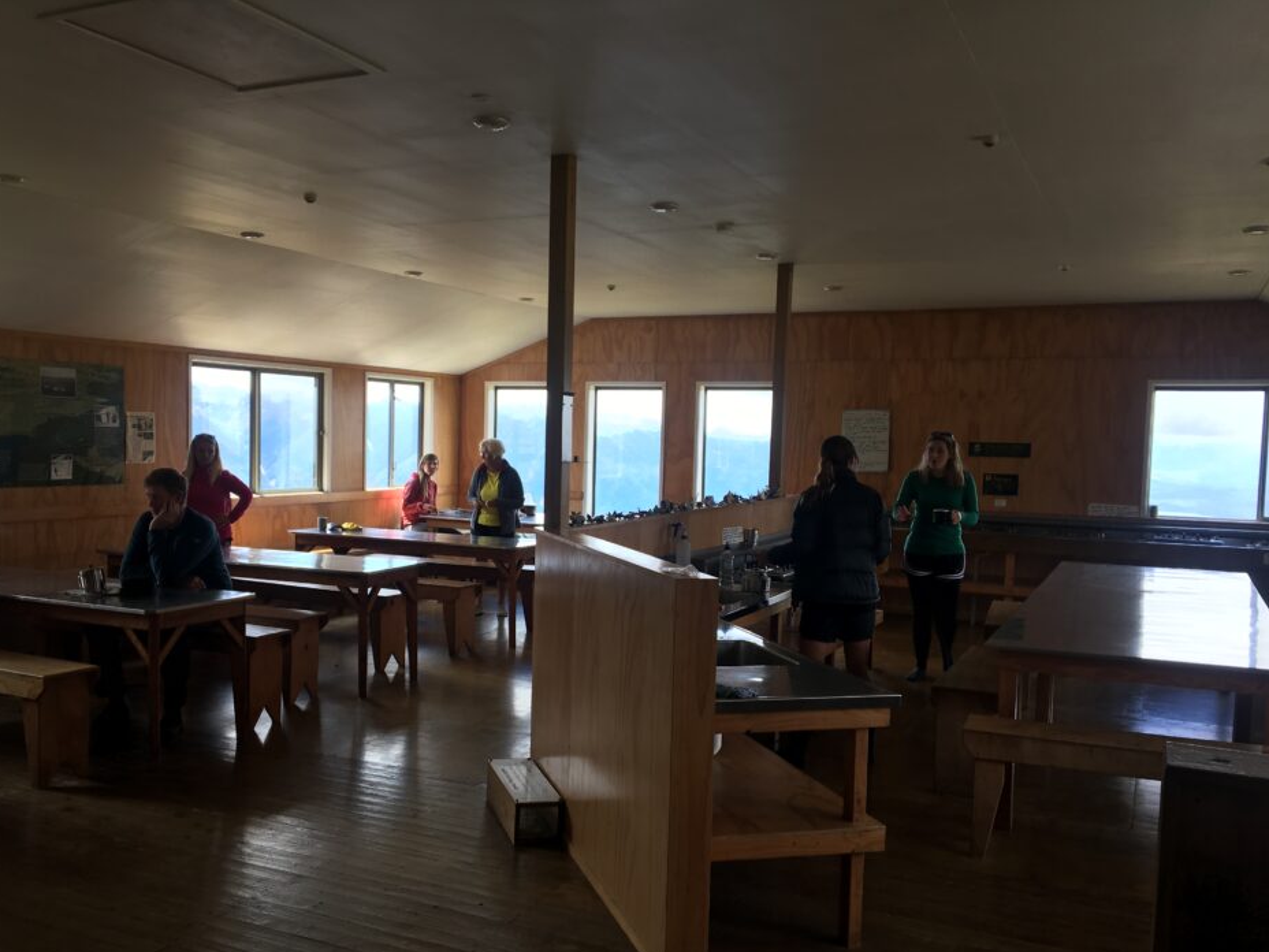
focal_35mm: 32
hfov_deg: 56.7
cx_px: 581
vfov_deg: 44.1
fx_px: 1173
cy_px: 523
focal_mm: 4.15
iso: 25
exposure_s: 1/128
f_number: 2.2
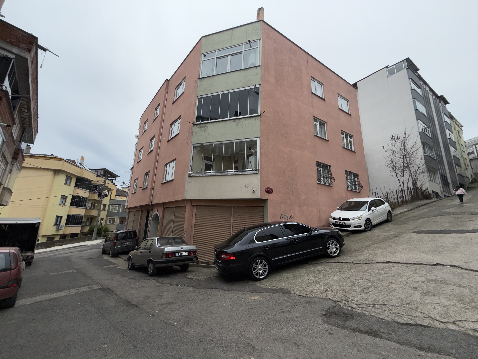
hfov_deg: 102.1
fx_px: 193
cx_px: 239
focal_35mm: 14
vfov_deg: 85.7
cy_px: 180
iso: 25
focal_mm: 2.22
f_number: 2.2
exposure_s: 1/122
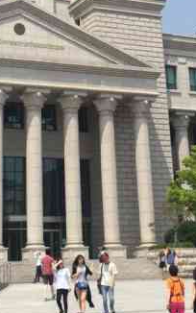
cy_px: -11
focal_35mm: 88
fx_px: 751
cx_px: 76
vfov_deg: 22.5
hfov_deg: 14.8
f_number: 2.2
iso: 32
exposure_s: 1/2475
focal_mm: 4.15
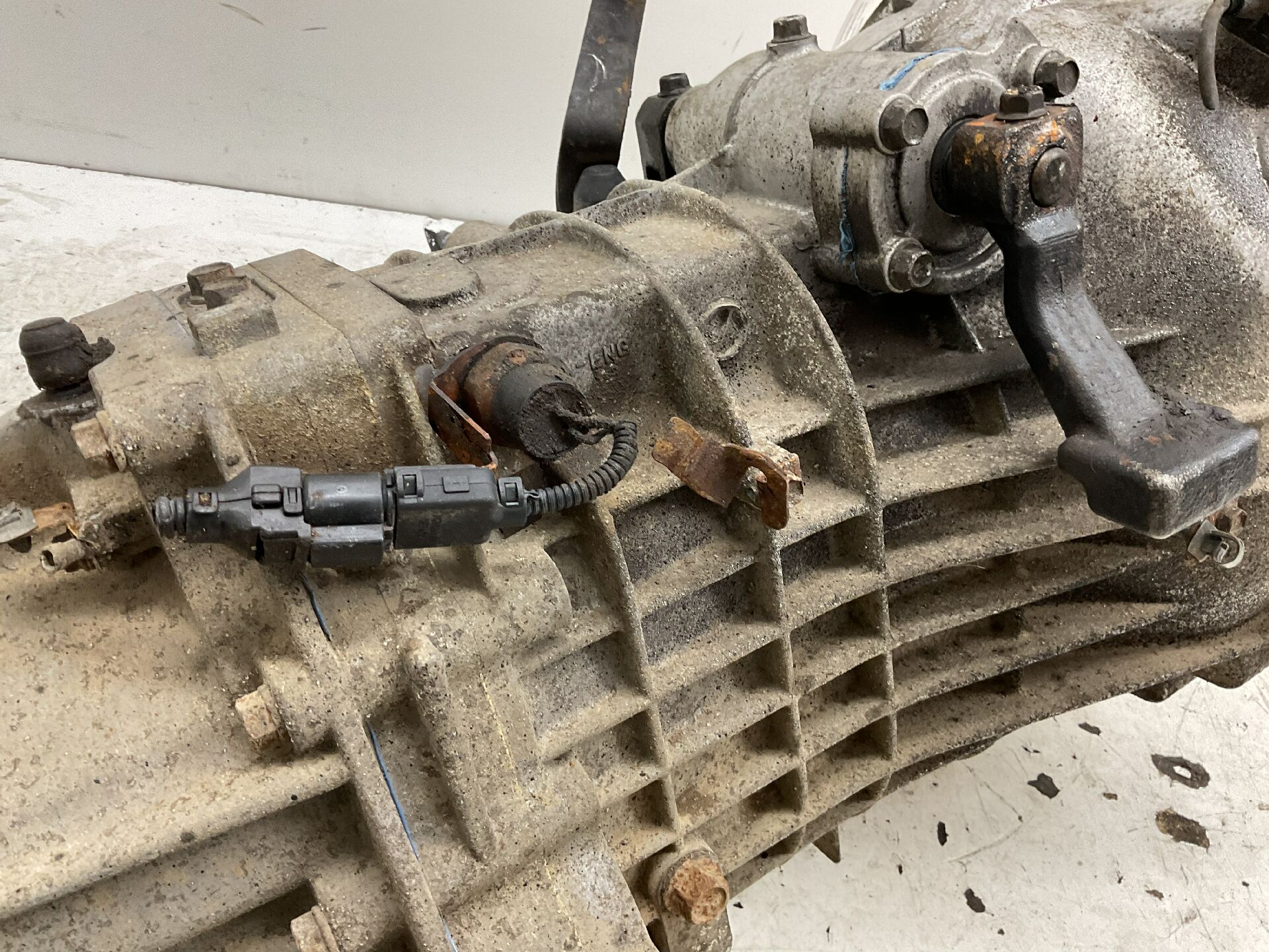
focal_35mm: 29
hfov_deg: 61.7
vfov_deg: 48.2
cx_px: 634
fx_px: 1063
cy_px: 476
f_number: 1.8
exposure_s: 1/50
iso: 50
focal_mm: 3
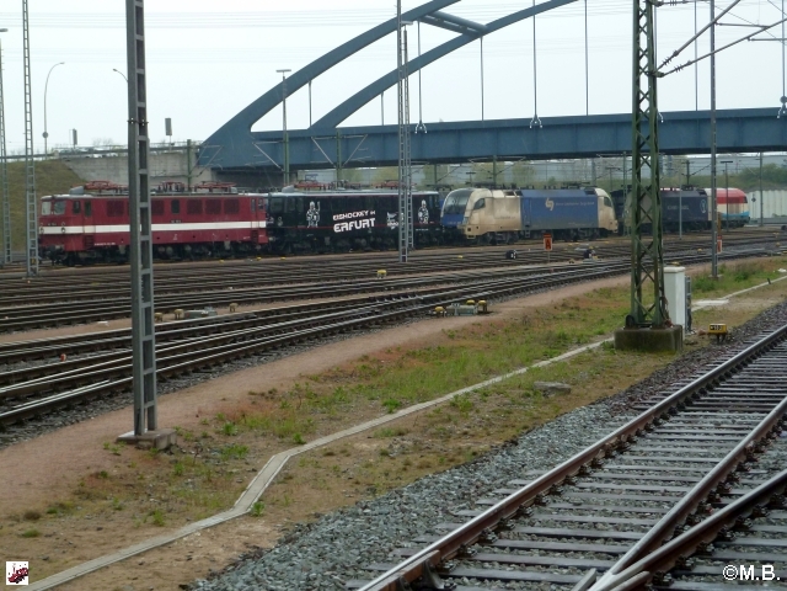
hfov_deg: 25.0
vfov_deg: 18.9
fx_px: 1773
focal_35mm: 78
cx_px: 394
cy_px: 296
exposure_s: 1/200
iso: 160
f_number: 4.2
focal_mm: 12.8
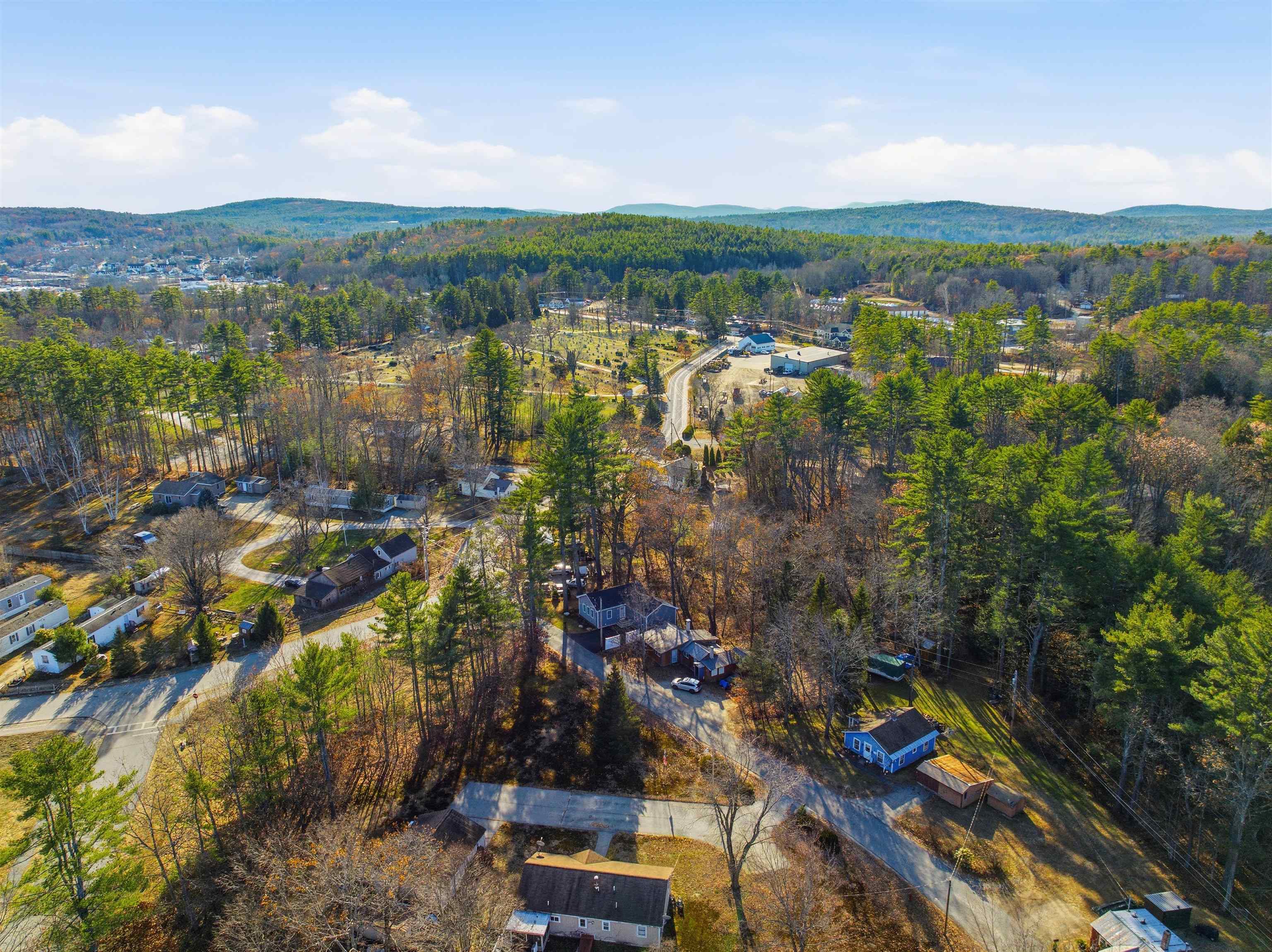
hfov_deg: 71.6
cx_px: 636
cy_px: 476
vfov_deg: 56.8
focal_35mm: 24
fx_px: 881
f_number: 2.8
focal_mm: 12.3
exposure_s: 1/6400
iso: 400
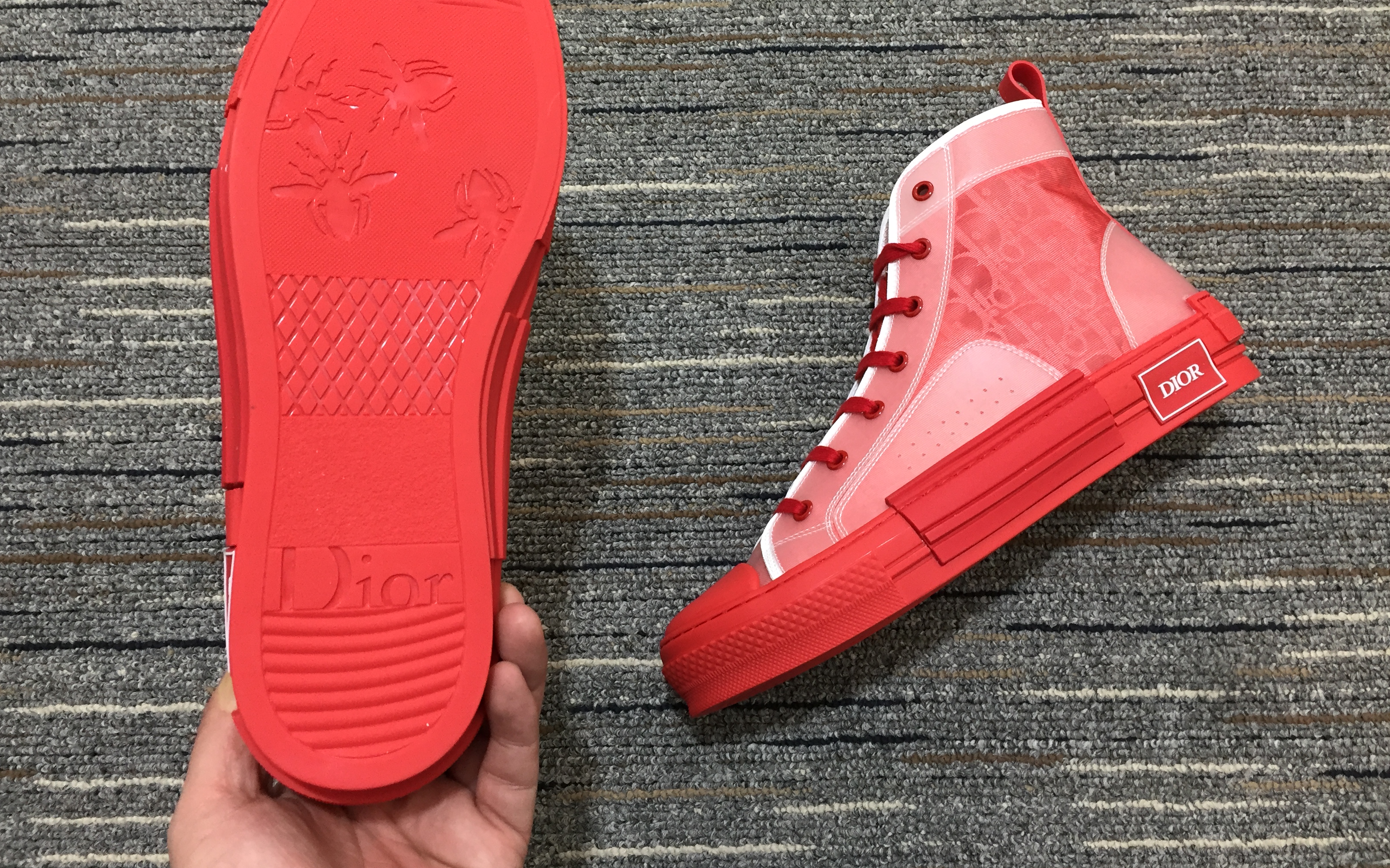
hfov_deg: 61.2
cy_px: 364
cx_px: 690
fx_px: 1174
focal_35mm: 31
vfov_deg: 40.5
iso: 160
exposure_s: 1/33
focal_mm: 4.15
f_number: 2.2
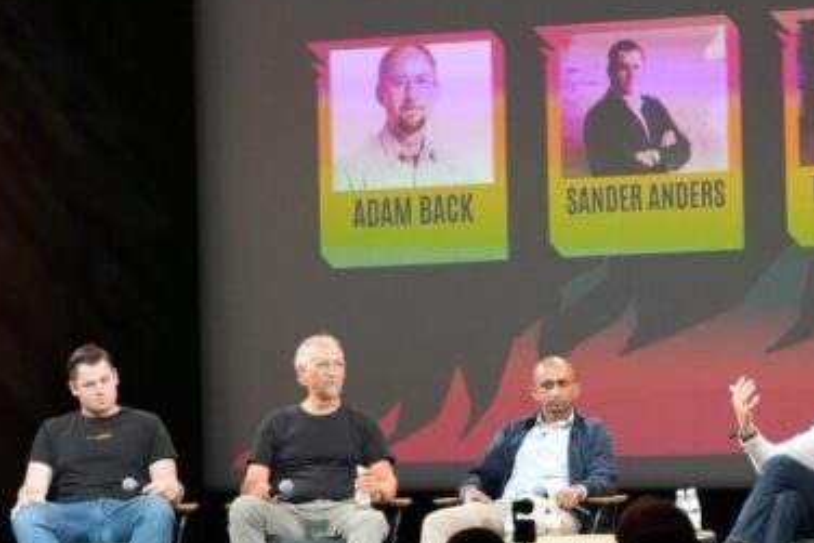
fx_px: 4275
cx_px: 433
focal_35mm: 189
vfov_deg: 7.3
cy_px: 362
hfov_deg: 10.9
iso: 6400
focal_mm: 74
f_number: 5.6
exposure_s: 1/160
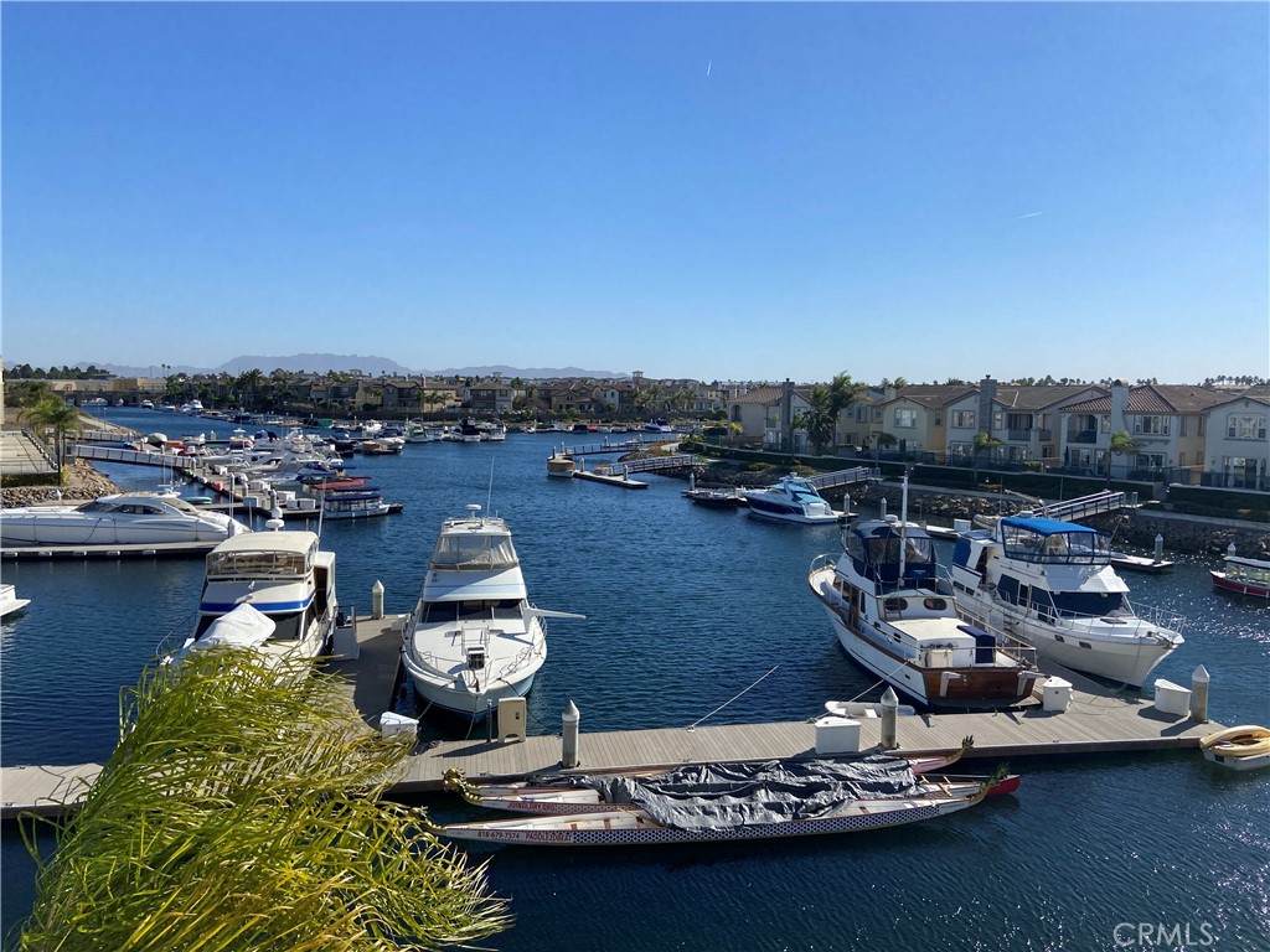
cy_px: 476
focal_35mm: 26
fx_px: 954
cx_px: 635
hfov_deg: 67.3
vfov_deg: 53.1
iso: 32
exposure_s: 1/3731
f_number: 1.8
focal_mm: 4.25
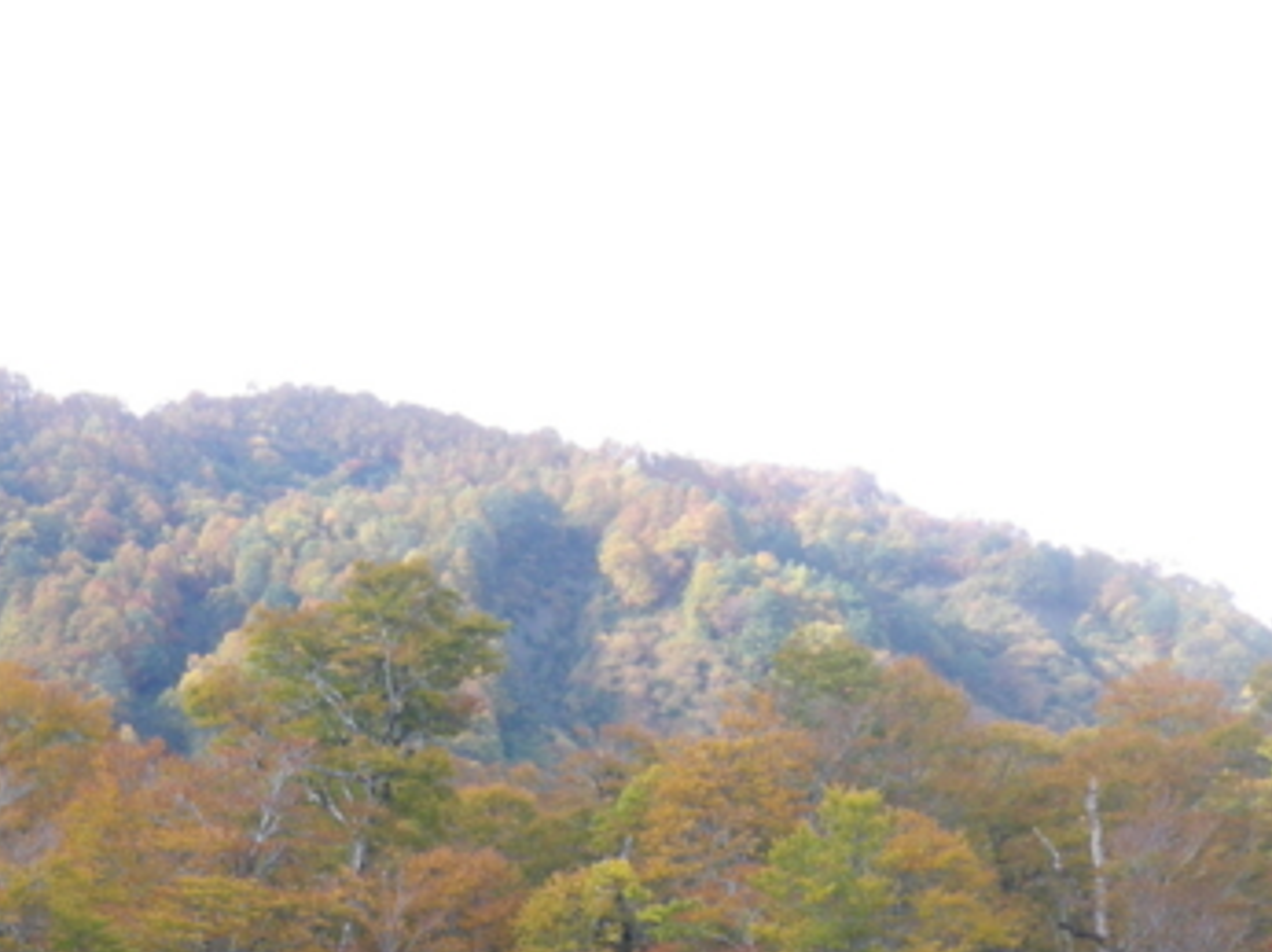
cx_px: 316
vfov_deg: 17.8
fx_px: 2974
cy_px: 934
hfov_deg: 23.9
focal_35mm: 81
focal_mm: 6.2
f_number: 3.8
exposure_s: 1/100
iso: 64
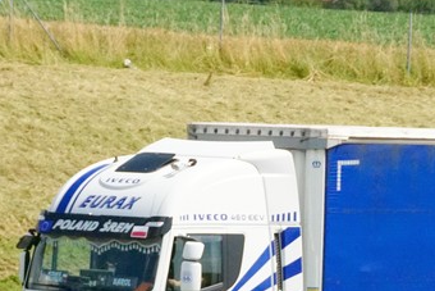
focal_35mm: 282
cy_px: 166
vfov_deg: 4.9
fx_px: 3409
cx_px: 509
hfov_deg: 7.2
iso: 1250
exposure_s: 1/2500
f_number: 9
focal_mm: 80
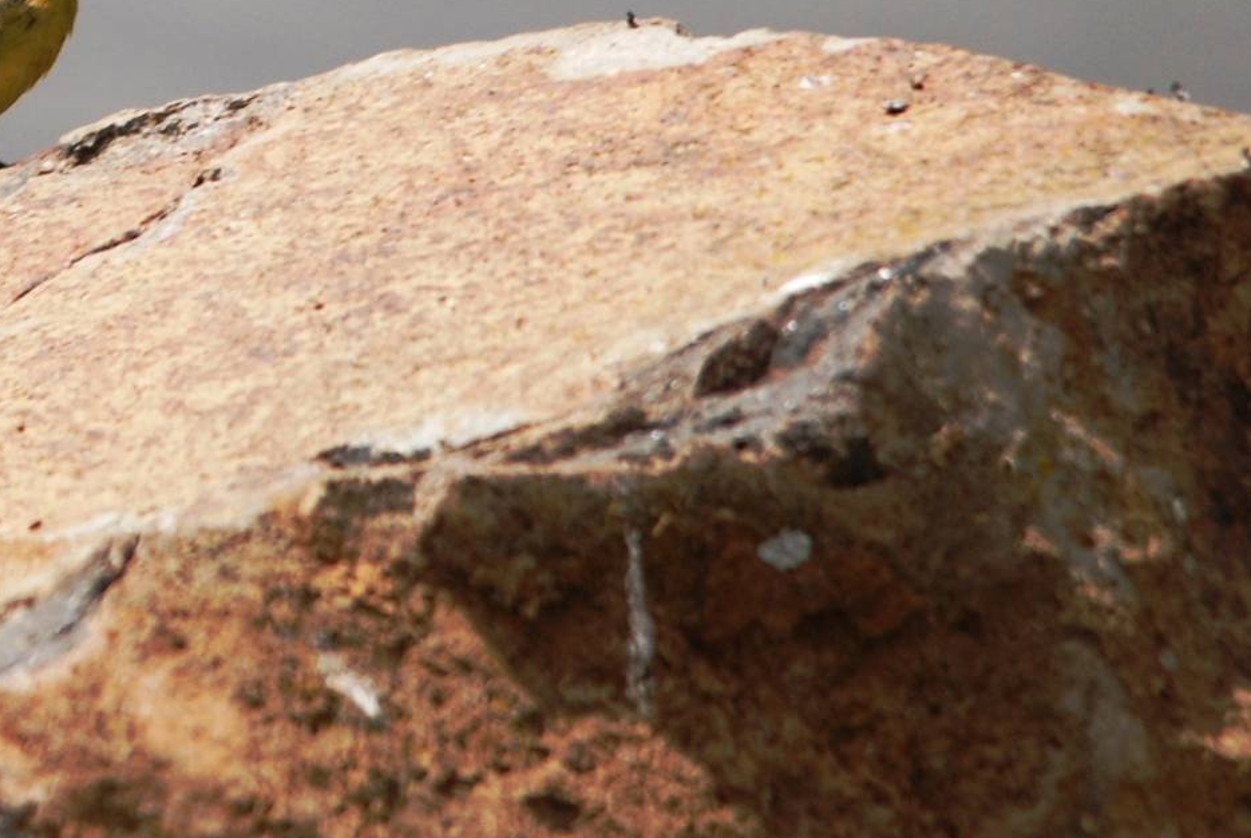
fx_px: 44640
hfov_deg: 1.6
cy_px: 236
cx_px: 562
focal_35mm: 1283
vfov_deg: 1.1
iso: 200
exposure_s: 1/800
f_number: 6.3
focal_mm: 500
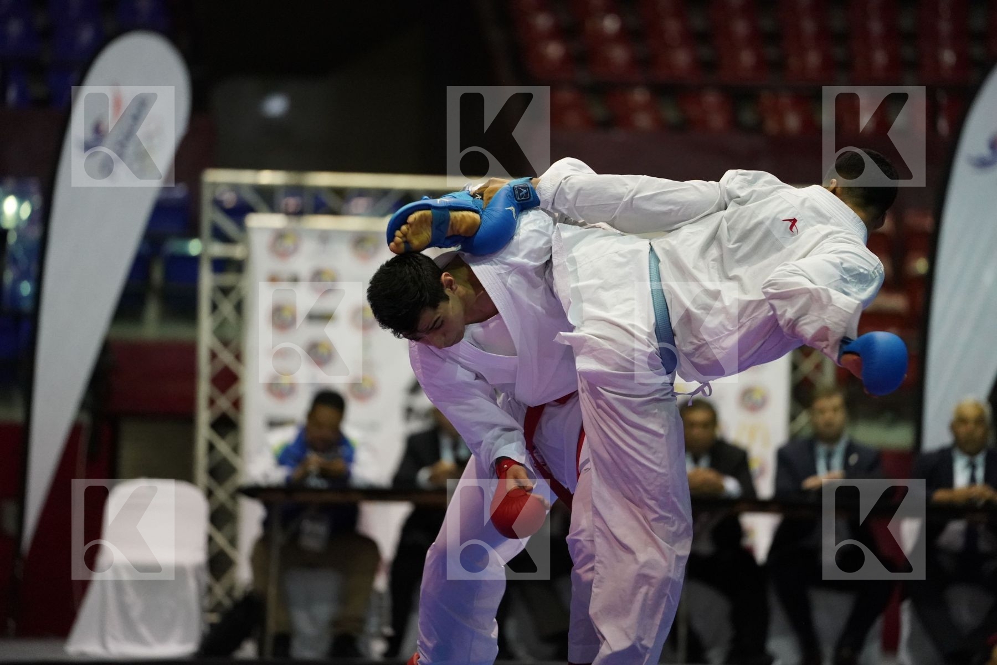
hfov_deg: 10.3
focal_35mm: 200
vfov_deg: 6.9
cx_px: 498
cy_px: 332
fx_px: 5538
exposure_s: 1/800
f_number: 2.8
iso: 6400
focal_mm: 200
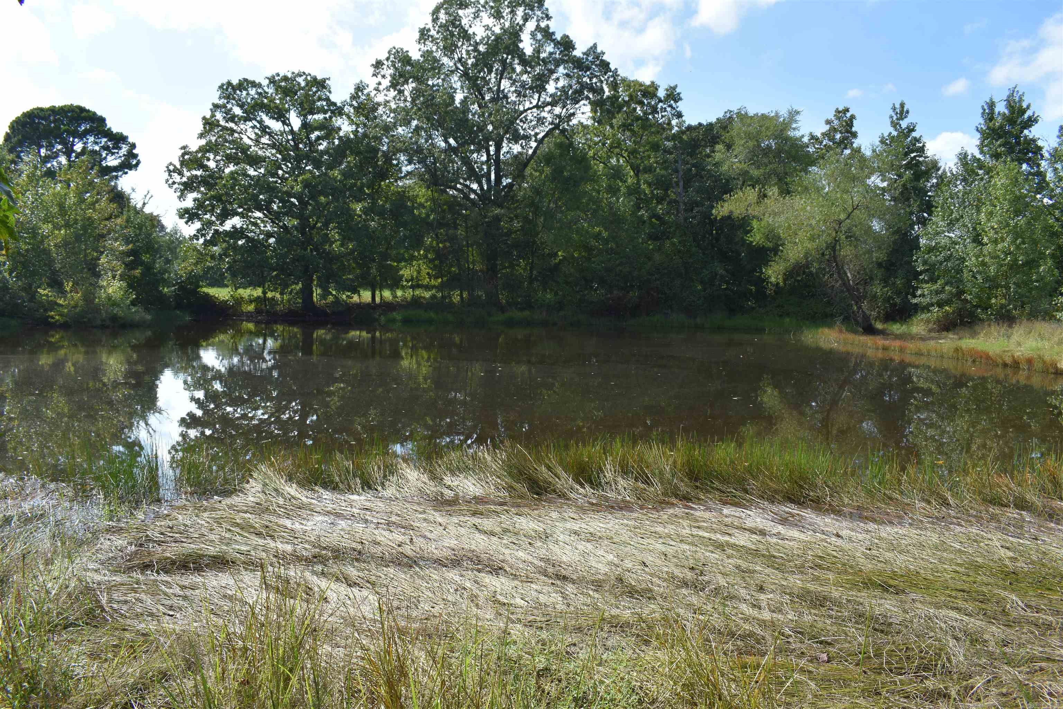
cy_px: 354
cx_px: 532
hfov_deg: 67.4
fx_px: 797
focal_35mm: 27
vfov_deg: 47.9
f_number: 8
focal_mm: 18
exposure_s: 1/250
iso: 125
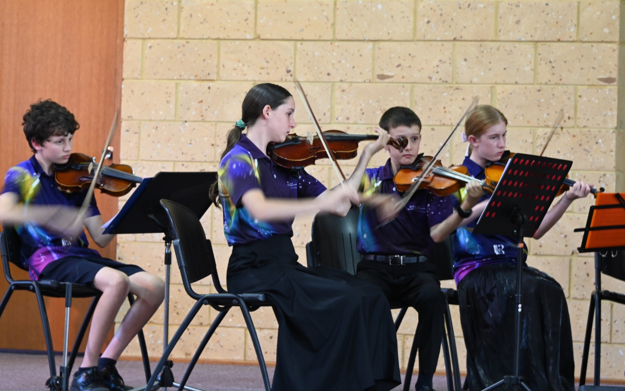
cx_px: 313
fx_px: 2751
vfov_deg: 8.1
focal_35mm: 162
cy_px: 194
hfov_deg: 13.0
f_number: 6.3
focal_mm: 105
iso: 800
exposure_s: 1/5
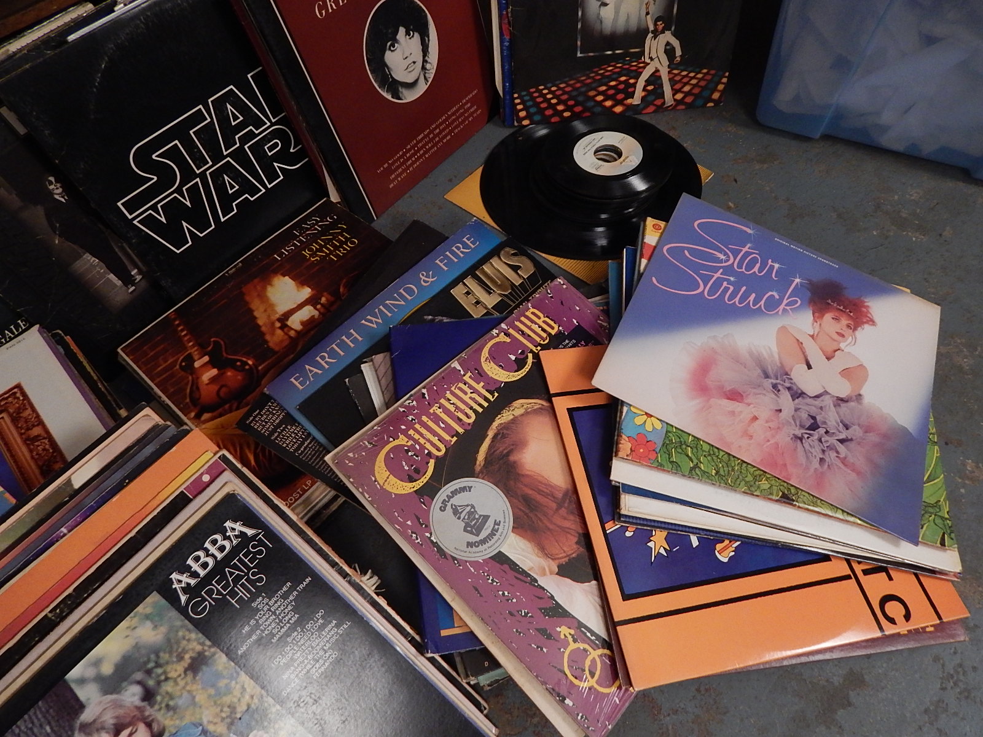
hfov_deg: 76.4
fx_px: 625
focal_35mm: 22
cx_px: 492
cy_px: 368
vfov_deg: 61.1
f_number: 3
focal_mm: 4
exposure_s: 1/60
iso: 400
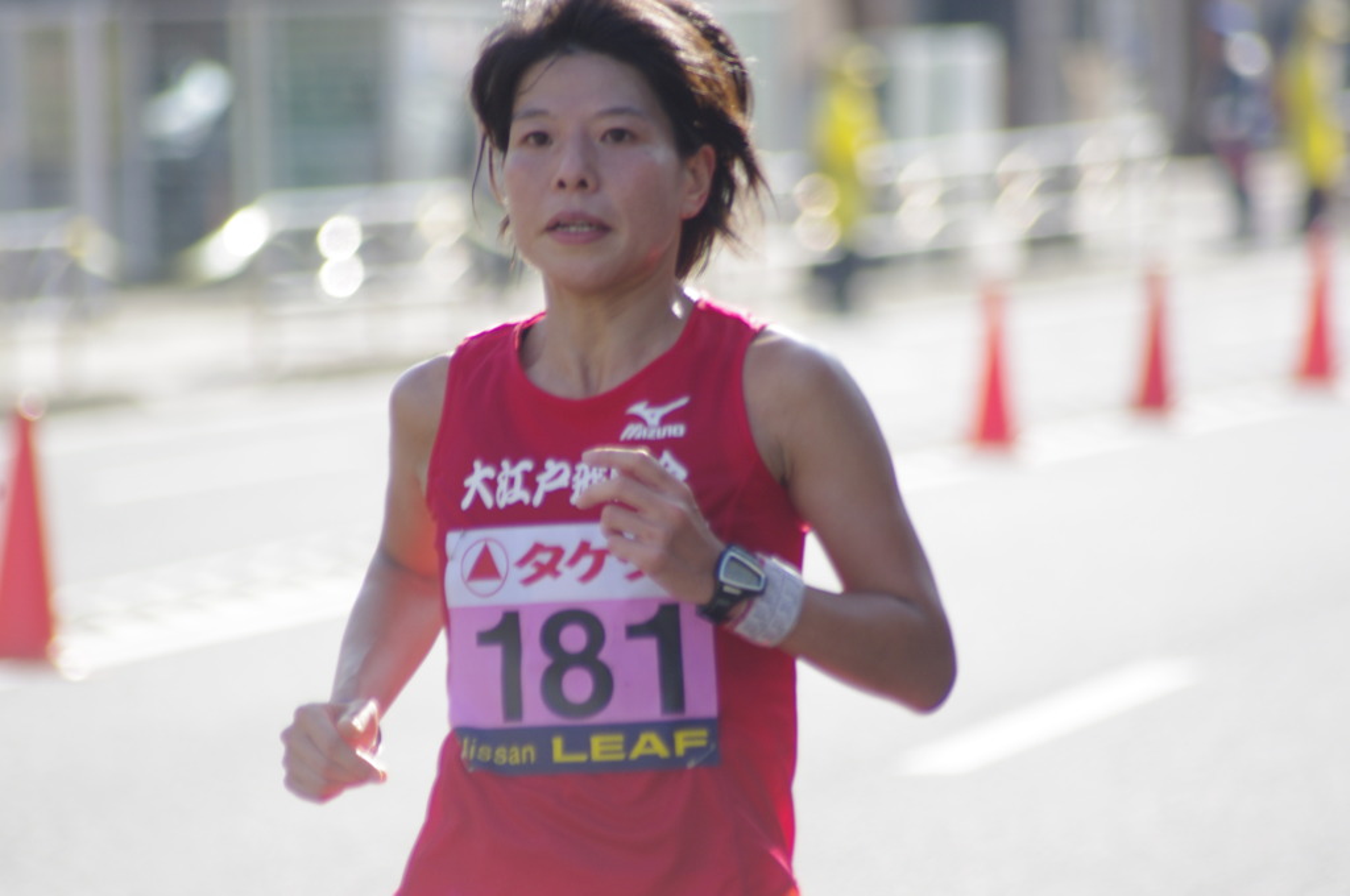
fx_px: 16853
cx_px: 675
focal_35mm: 450
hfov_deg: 4.6
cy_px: 448
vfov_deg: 3.0
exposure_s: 1/200
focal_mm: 300
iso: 200
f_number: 5.6
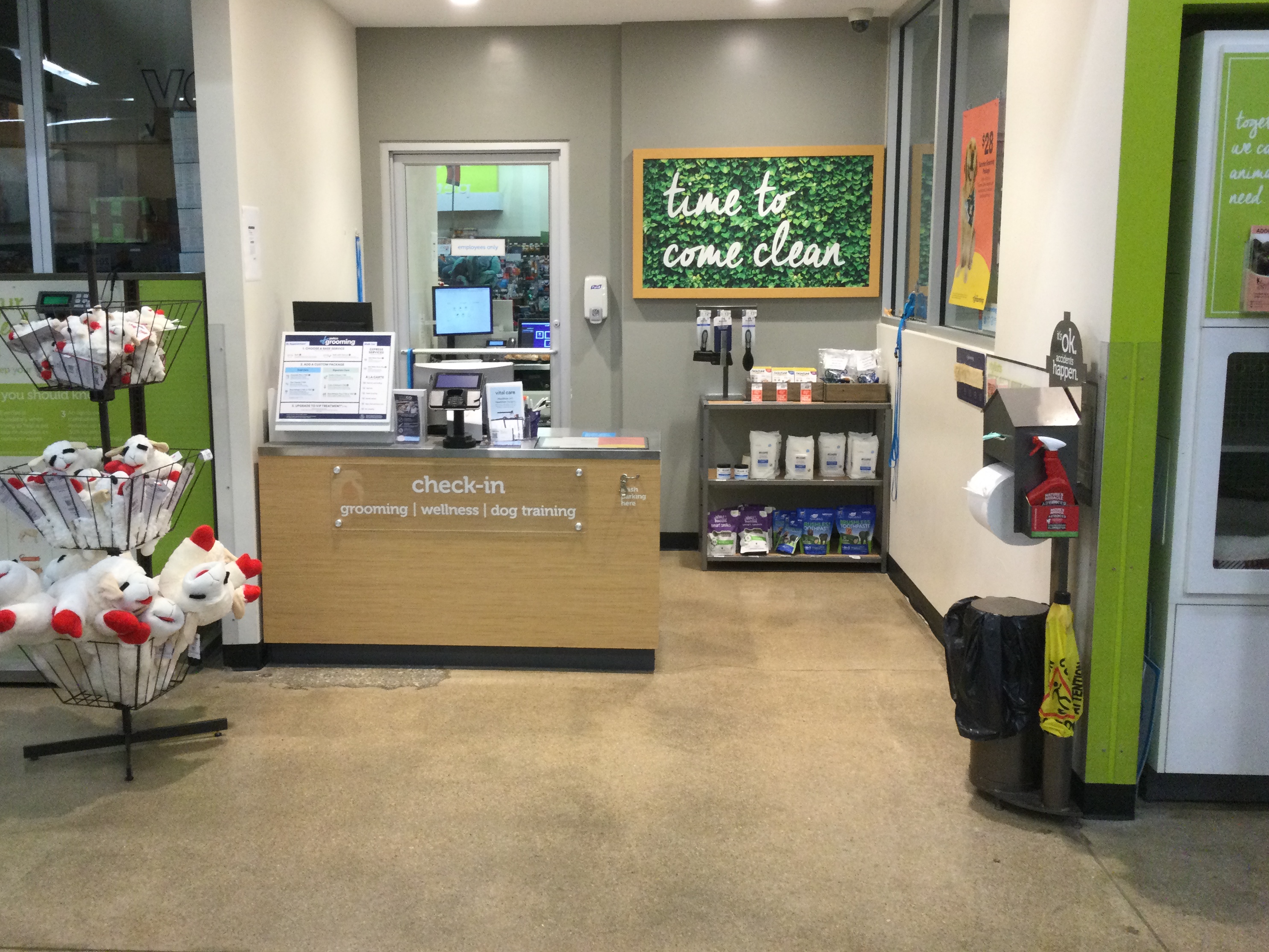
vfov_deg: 41.7
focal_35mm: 34
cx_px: 574
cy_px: 430
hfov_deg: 53.9
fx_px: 1246
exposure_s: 1/30
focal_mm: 3.3
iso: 80
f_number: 2.4
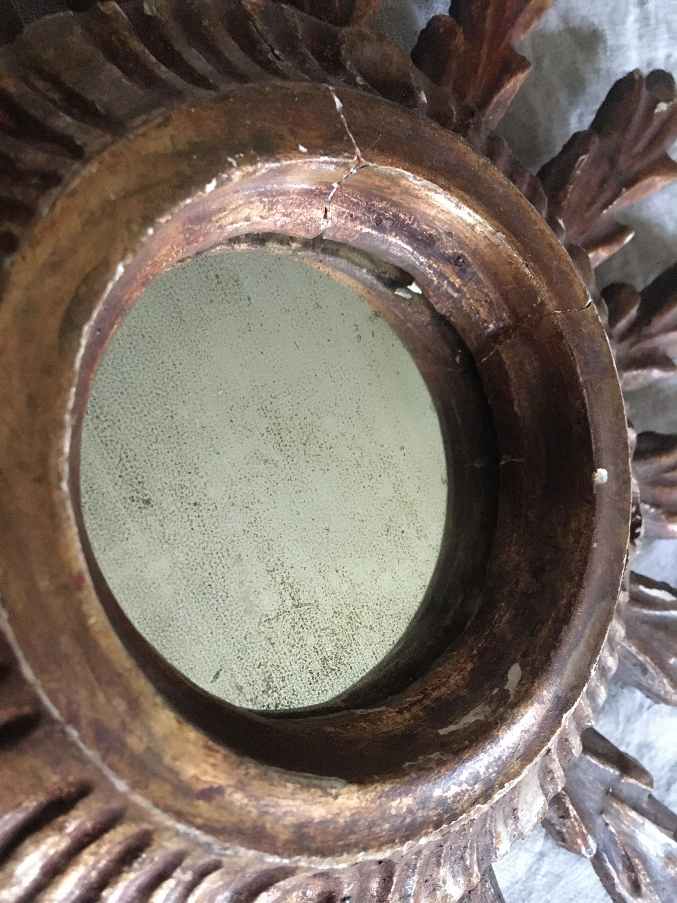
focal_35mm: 29
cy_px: 452
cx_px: 338
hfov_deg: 48.2
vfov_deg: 61.7
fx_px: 756
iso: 320
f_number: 2.2
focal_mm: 4.15
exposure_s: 1/17
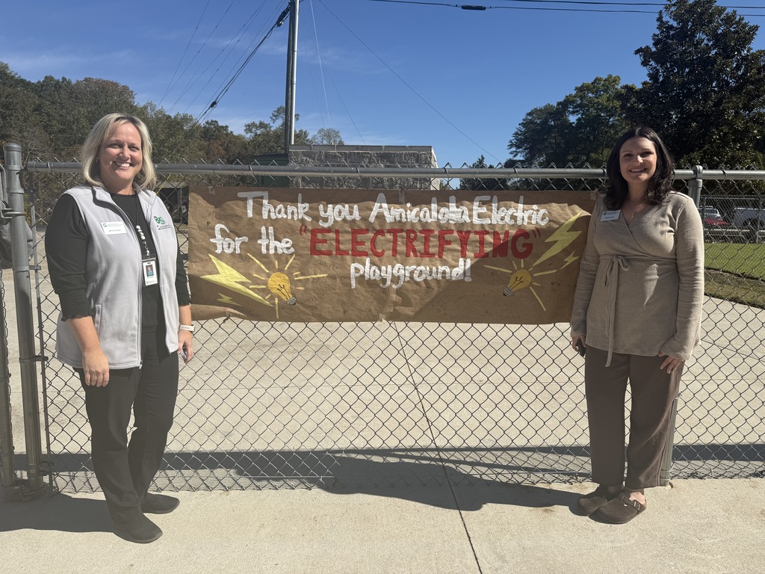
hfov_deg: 71.6
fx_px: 530
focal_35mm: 24
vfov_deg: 56.8
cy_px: 287
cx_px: 382
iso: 80
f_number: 1.78
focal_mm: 6.76
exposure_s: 1/6711
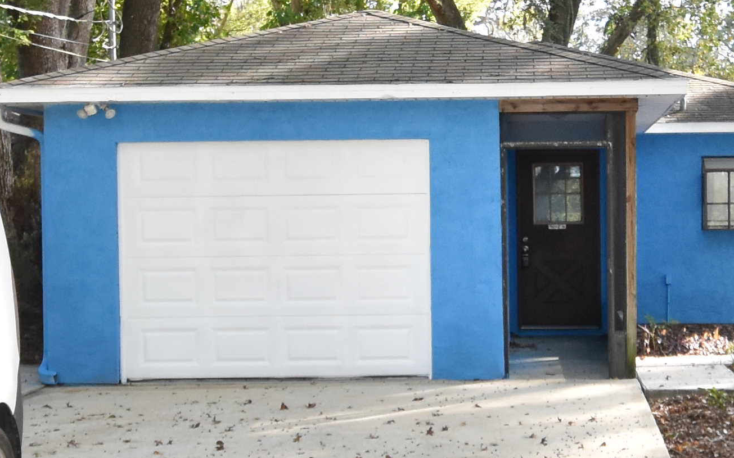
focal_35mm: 77
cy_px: 255
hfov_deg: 26.3
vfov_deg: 16.9
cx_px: 560
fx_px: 1547
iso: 800
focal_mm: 11
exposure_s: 1/750
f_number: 3.5
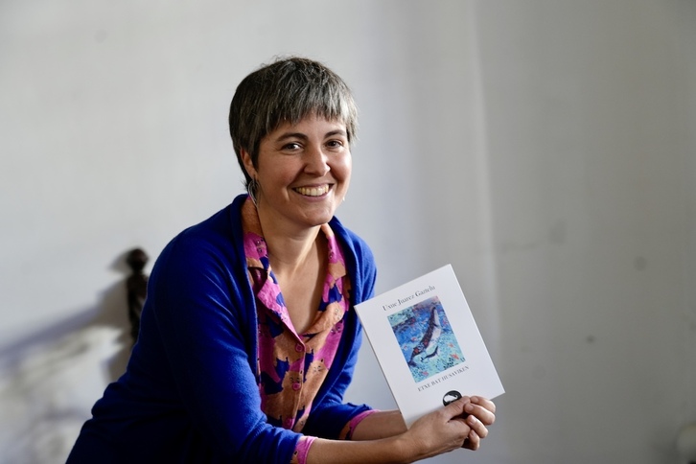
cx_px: 348
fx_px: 1237
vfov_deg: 21.2
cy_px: 232
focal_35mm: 64
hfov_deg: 31.4
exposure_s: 1/50
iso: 800
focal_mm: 64
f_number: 4
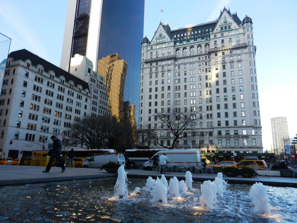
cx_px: 148
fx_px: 214
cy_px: 112
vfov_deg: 54.9
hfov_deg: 69.4
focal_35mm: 25
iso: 160
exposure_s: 1/320
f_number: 3.5
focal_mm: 4.5
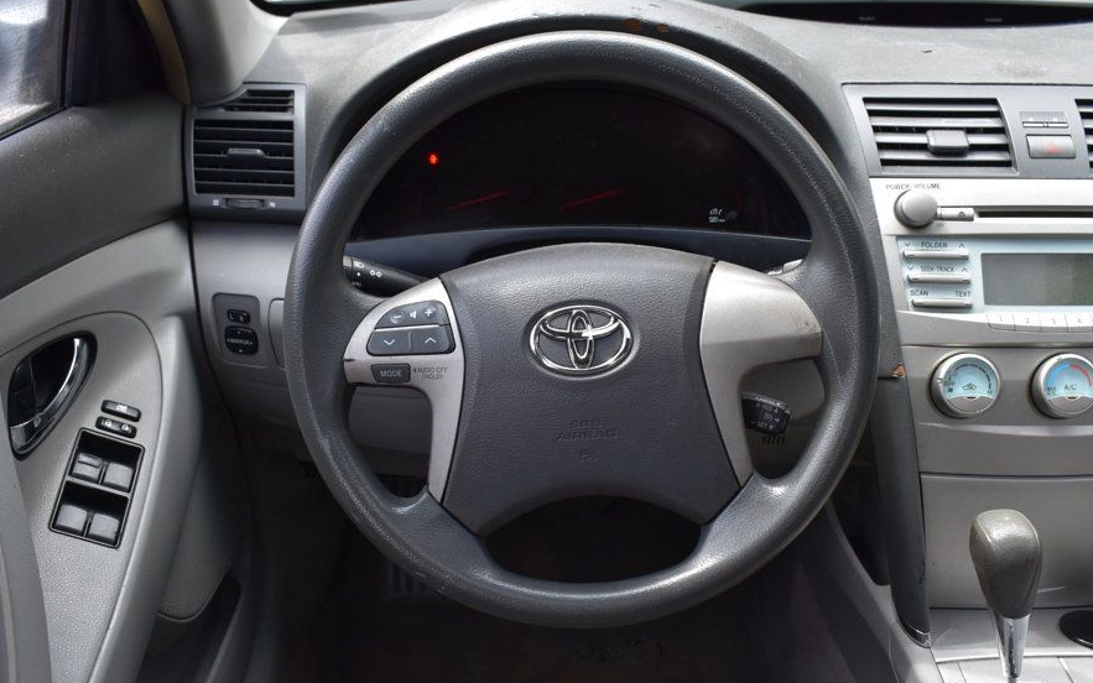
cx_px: 559
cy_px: 407
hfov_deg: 50.4
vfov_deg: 32.7
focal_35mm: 39
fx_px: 1162
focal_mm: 22
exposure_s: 1/100
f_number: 9
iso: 400
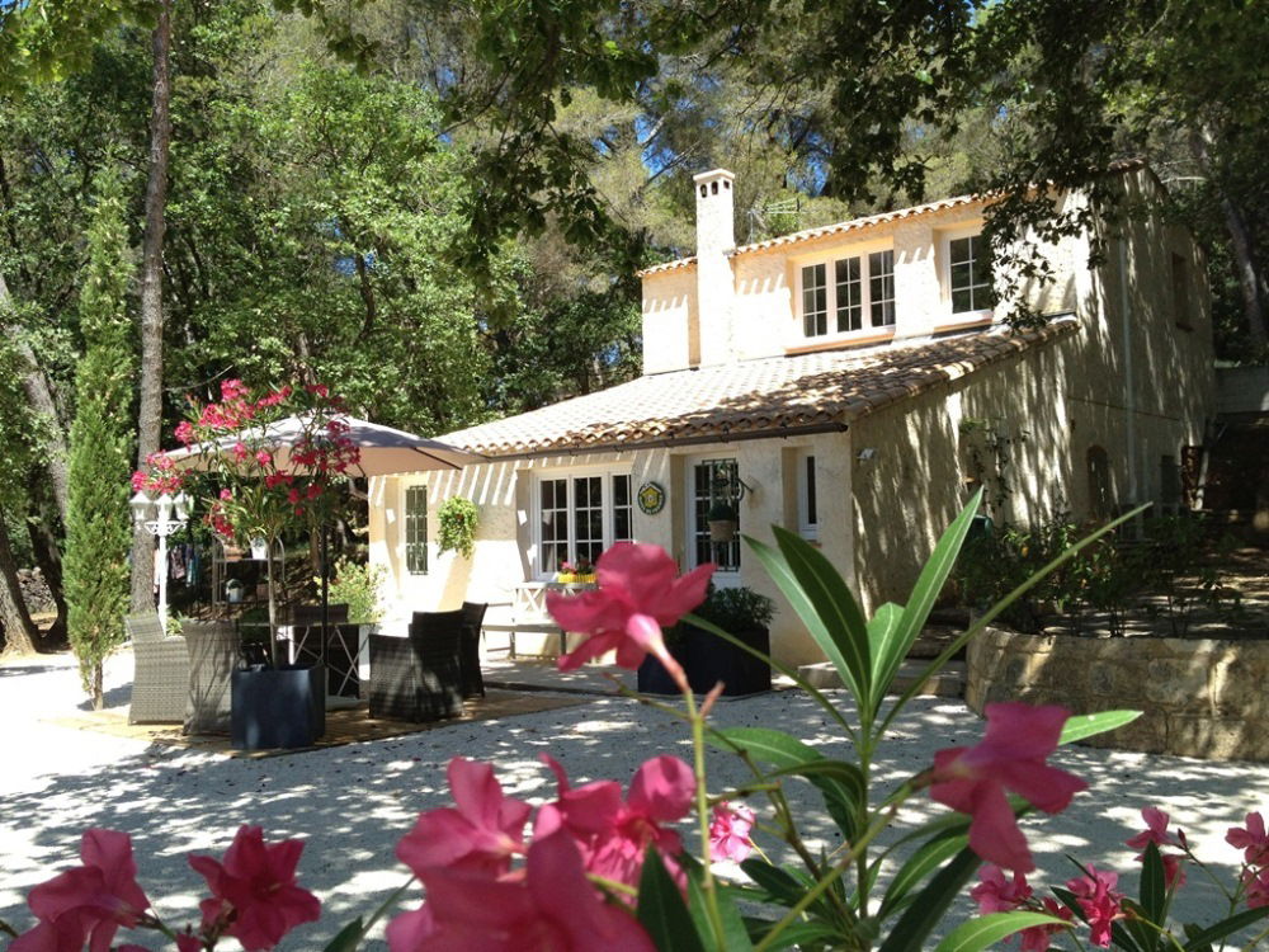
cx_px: 634
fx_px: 1283
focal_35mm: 35
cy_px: 476
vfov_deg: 40.7
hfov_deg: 52.6
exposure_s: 1/789
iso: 100
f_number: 2.4
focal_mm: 4.28
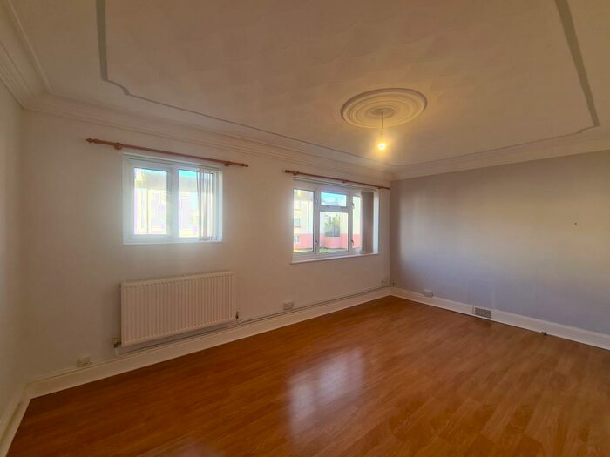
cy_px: 228
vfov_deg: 89.9
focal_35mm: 13
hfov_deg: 106.2
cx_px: 305
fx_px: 229
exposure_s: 1/111
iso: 50
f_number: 2.2
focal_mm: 2.2
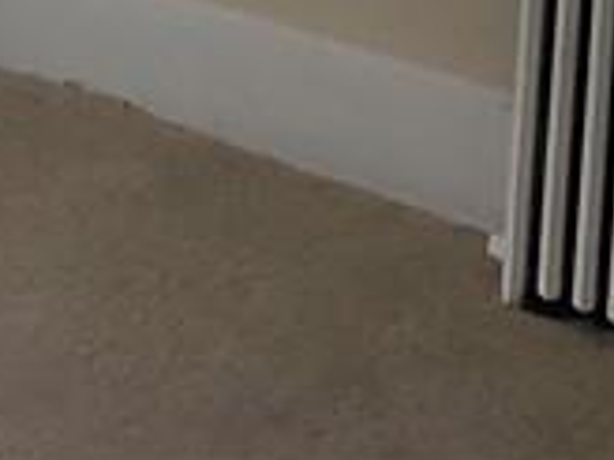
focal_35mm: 175
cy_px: -961
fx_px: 3104
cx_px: -745
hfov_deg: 10.1
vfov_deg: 7.4
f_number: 1.8
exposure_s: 1/120
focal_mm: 3.99
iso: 25
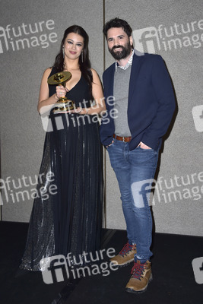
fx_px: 321
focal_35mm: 38
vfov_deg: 50.7
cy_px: 152
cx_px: 102
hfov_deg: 35.1
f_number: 6.3
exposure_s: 1/250
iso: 500
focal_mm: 38
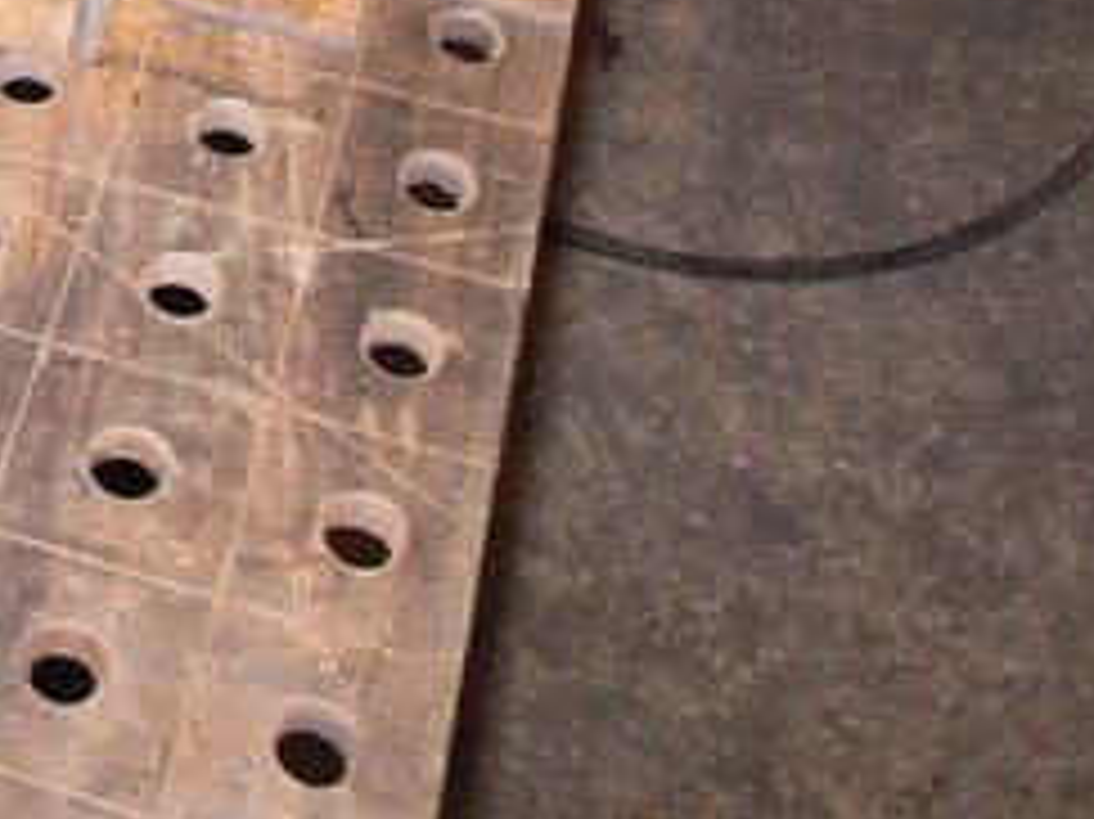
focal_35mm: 72
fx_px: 2274
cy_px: -115
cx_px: -230
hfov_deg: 24.4
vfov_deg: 19.4
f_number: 3.2
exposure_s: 1/25
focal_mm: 4.5
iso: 200
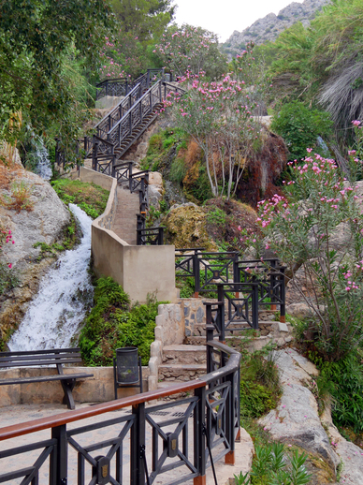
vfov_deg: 42.1
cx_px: 158
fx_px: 630
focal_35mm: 45
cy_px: 257
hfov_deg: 32.1
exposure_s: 1/160
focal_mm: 19
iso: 200
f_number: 4.5
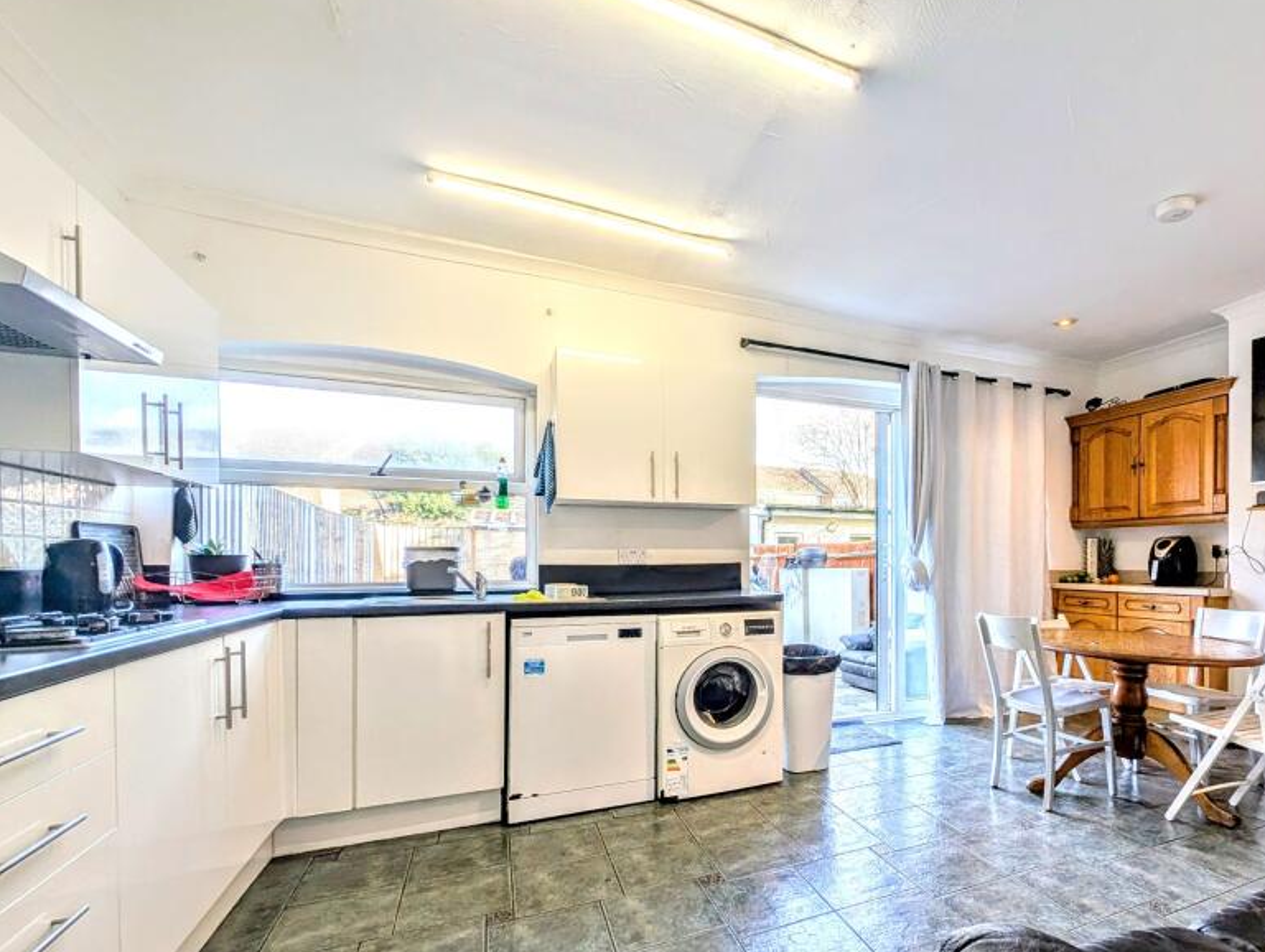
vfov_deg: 77.6
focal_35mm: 16
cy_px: 559
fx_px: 585
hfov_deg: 91.8
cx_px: 815
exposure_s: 1/197
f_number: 1.95
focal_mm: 2.23
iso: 70
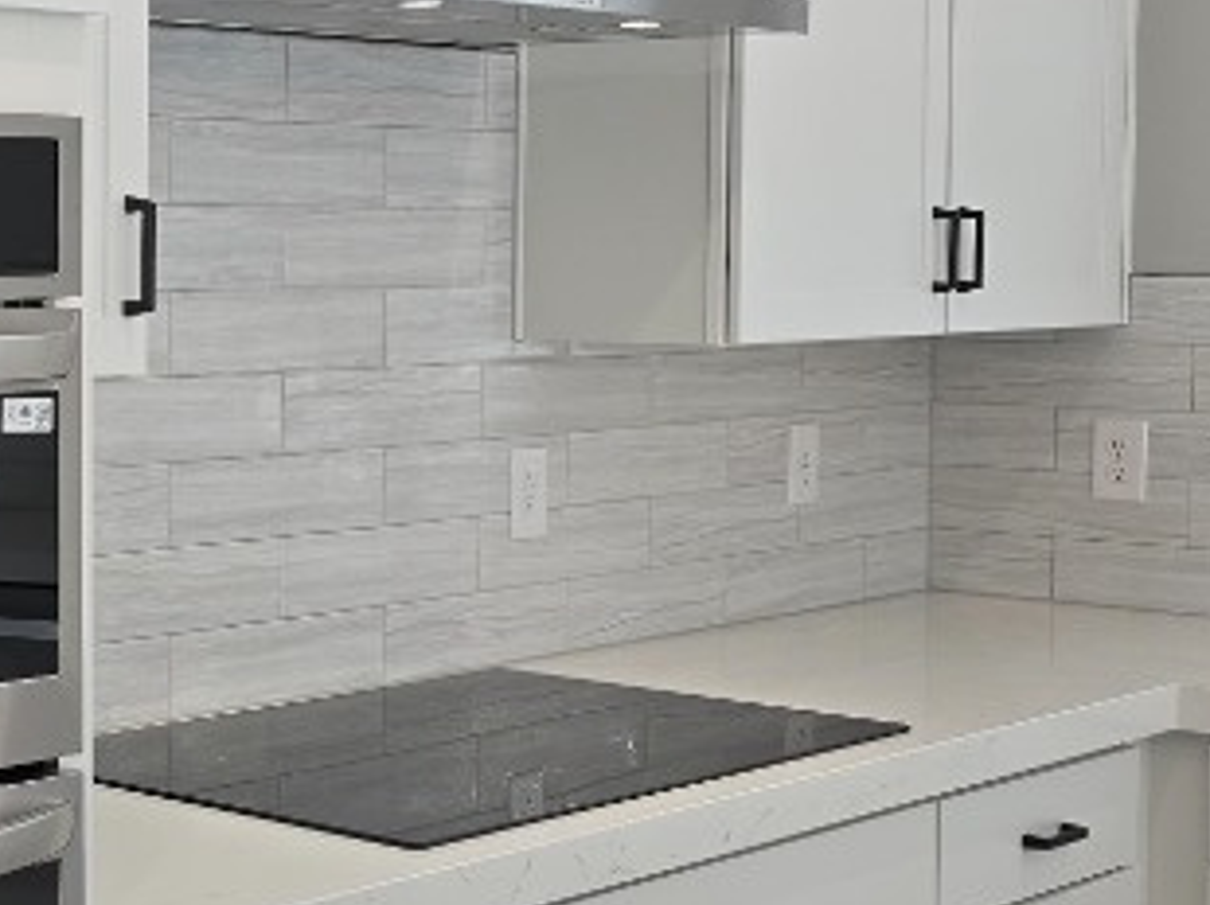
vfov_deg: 19.4
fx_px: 2655
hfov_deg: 24.2
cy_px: 417
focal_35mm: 76
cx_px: -82
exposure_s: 1/120
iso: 40
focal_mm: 6.3
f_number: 1.7
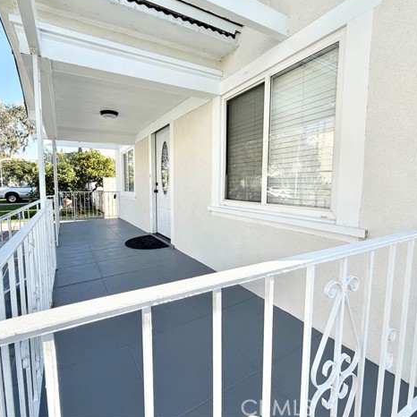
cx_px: 192
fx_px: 232
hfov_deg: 83.8
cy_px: 206
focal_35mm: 17
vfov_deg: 84.0
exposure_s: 1/770
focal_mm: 2.22
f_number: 2.2
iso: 40
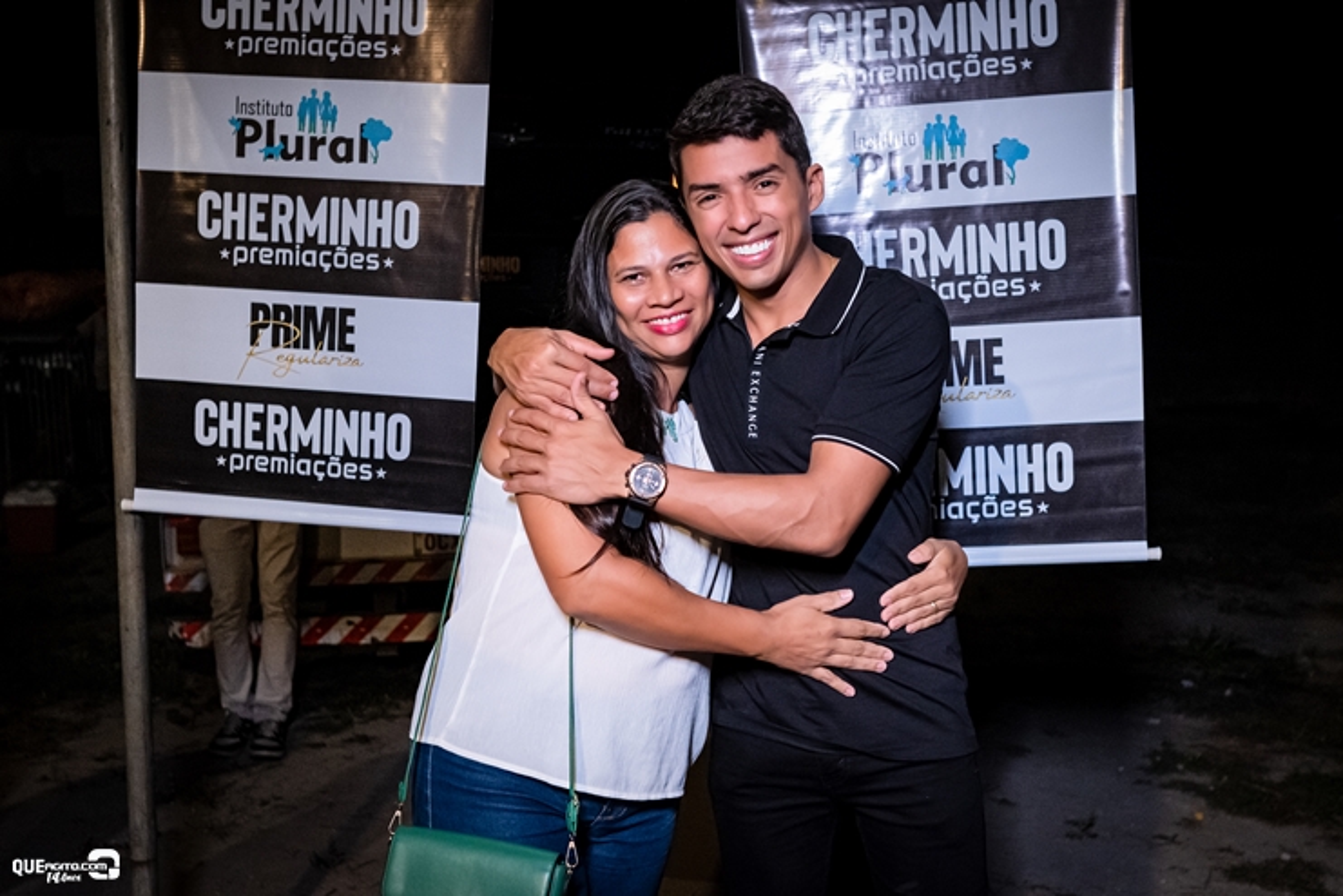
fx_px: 1343
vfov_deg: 36.9
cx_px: 672
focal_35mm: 36
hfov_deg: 53.1
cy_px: 448
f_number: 2.8
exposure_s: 1/400
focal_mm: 24
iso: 2500
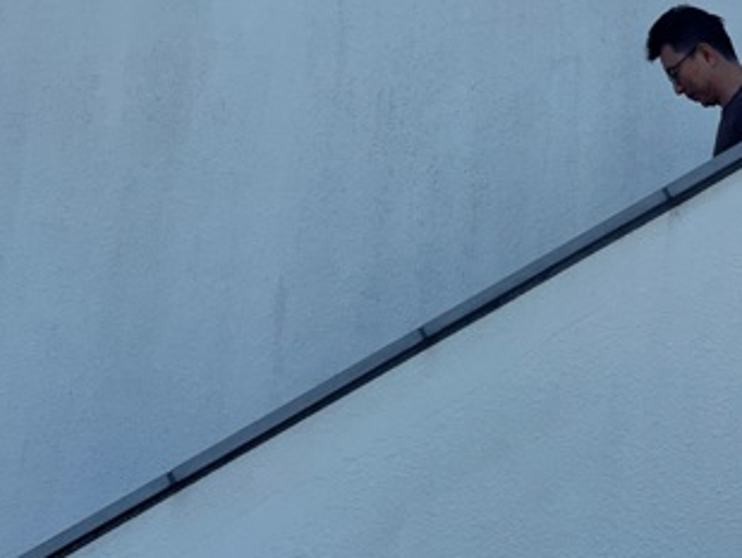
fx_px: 1437
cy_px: 101
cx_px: 886
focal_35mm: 67
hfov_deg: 25.9
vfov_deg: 21.6
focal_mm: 5.7
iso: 50
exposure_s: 1/3571
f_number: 1.5
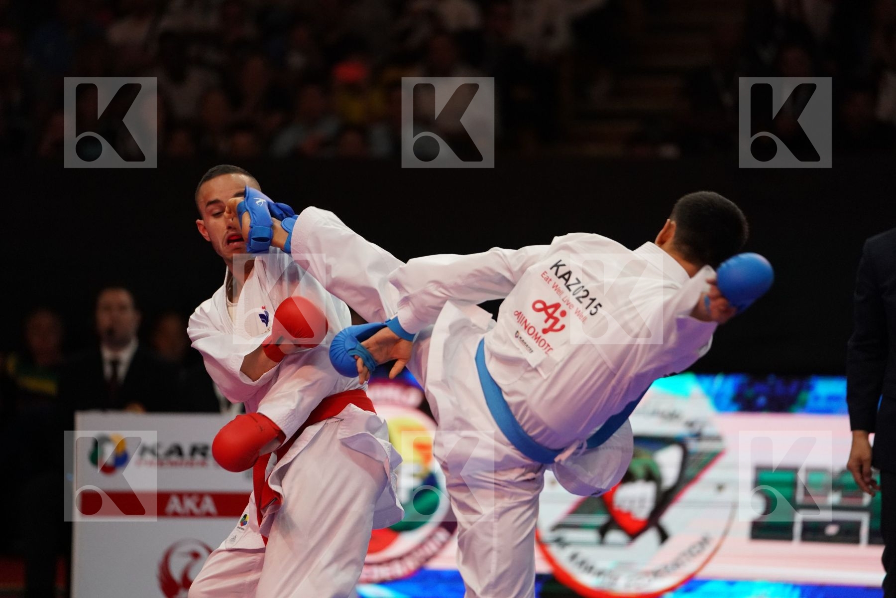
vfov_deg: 6.9
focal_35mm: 200
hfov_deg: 10.3
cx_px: 448
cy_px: 299
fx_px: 4977
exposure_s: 1/1000
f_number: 2.8
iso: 5000
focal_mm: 200
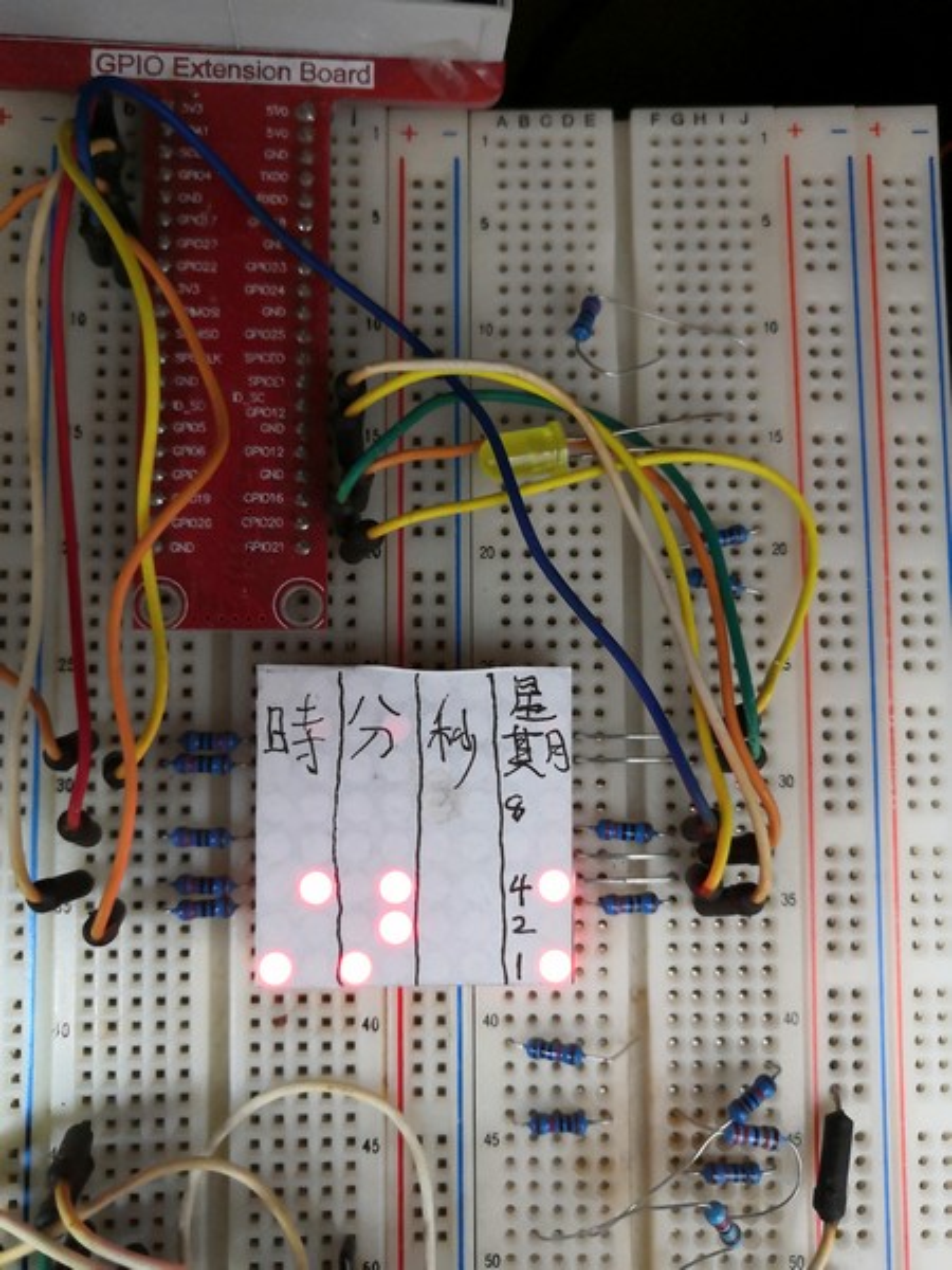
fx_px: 990
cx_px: 476
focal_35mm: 27
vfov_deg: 65.3
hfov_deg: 51.4
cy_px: 635
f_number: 1.8
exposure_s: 1/20
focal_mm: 3.95
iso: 640
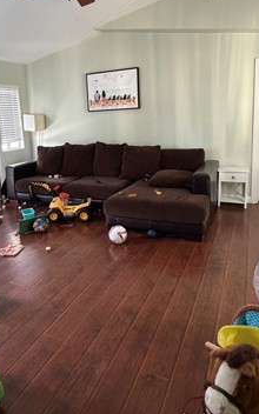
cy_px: 172
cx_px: 100
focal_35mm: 27
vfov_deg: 67.9
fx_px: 305
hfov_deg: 45.7
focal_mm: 2.22
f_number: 2.2
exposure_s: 1/60
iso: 640
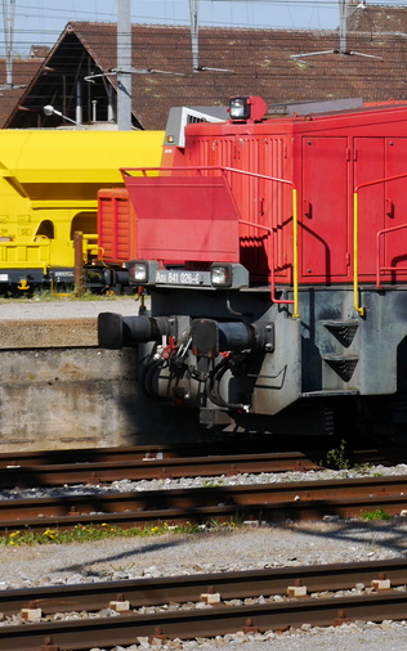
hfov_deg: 6.1
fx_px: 3747
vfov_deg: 9.9
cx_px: 690
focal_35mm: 211
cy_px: 265
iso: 160
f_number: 9
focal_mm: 42
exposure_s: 1/320
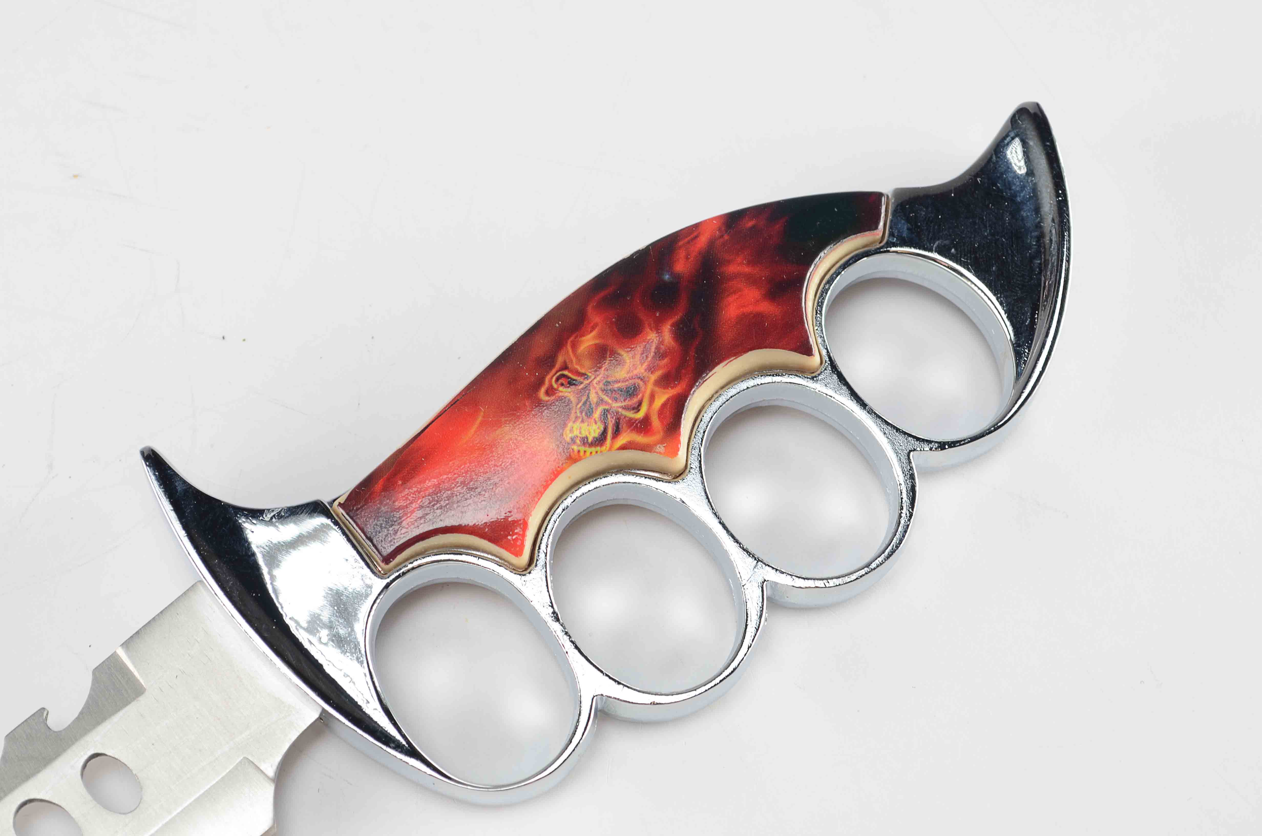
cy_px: 418
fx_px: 2886
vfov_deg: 16.5
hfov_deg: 24.7
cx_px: 631
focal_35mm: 82
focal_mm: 55
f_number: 10
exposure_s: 1/80
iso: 100
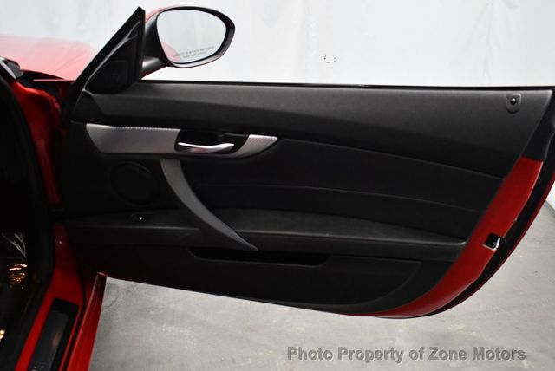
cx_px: 278
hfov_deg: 53.1
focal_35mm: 36
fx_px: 555
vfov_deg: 36.9
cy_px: 186
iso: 2000
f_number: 3.5
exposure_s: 1/125
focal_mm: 18
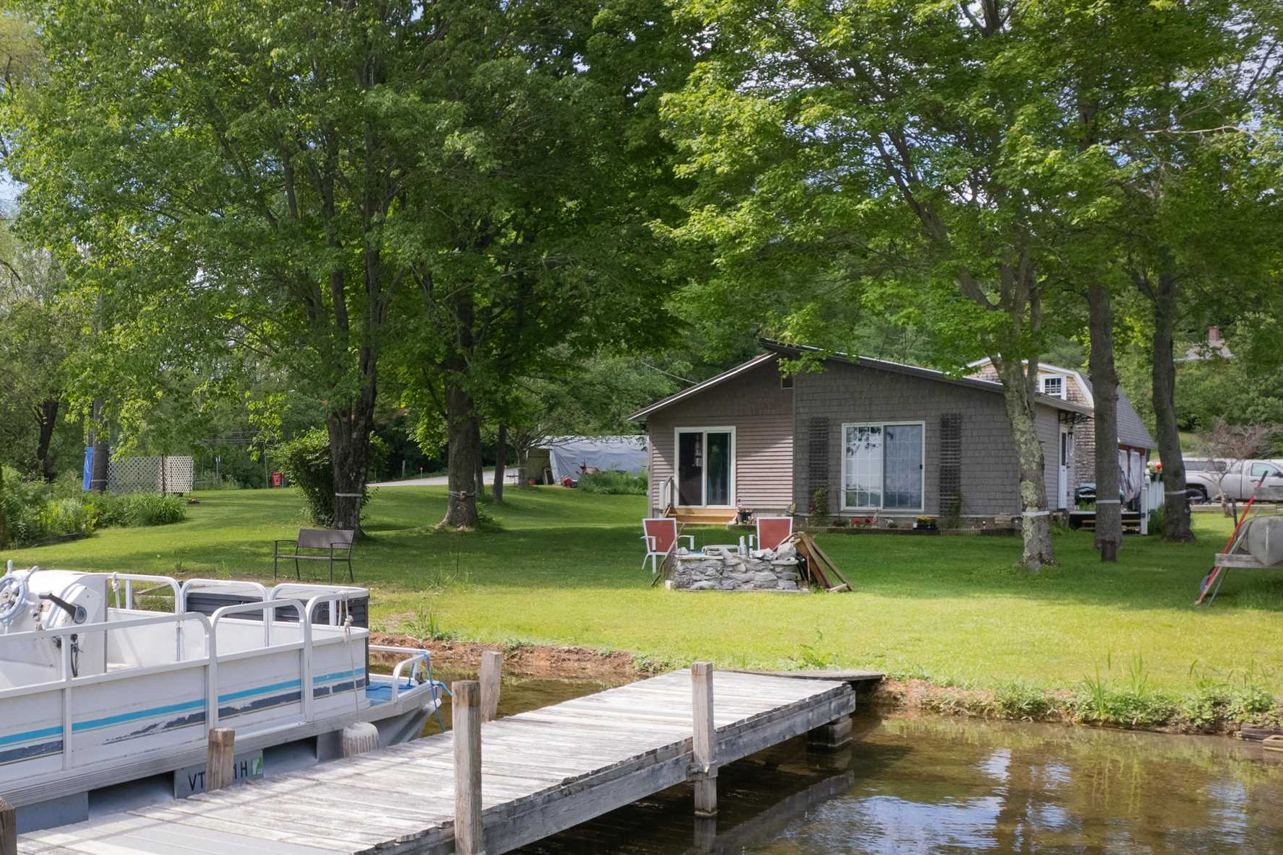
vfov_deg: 34.8
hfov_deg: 47.9
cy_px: 549
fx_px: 1354
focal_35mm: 38
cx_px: 255
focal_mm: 8.38
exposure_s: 1/100
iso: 100
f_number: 2.8
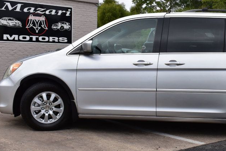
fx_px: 382
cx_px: 170
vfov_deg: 22.3
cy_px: 62
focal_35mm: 61
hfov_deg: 32.3
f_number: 11
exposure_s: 1/400
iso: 400
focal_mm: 25
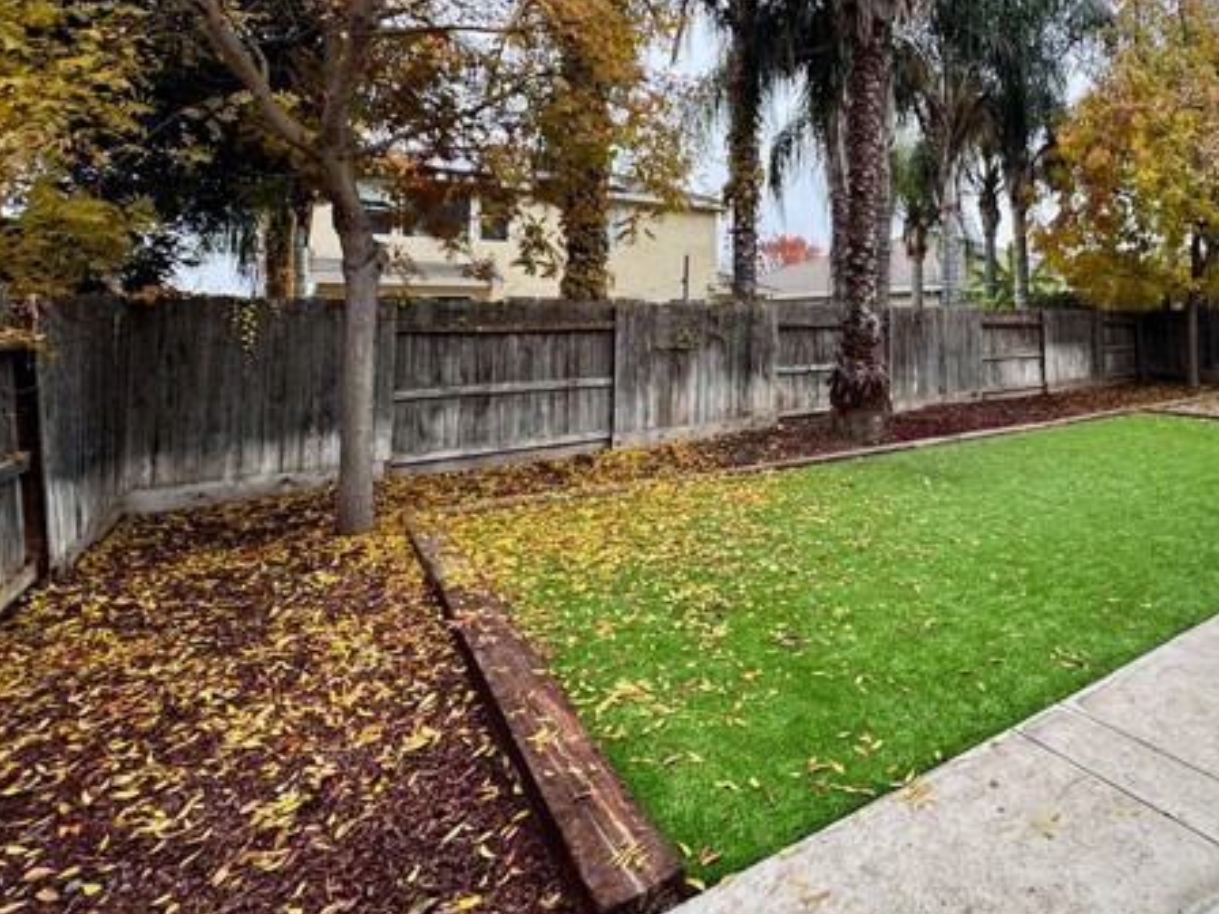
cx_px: 808
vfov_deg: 63.6
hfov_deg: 79.2
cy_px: 277
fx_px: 704
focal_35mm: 20
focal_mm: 2.22
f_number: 2.2
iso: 40
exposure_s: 1/151
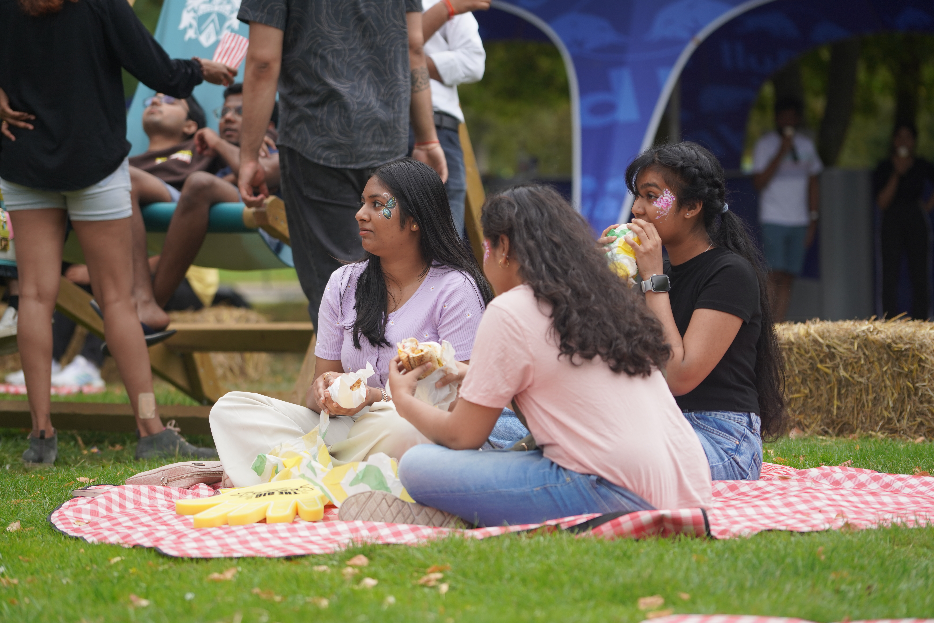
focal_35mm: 141
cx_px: 467
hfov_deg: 14.5
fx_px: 3658
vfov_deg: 9.7
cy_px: 312
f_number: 4
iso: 200
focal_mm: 141
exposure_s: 1/160
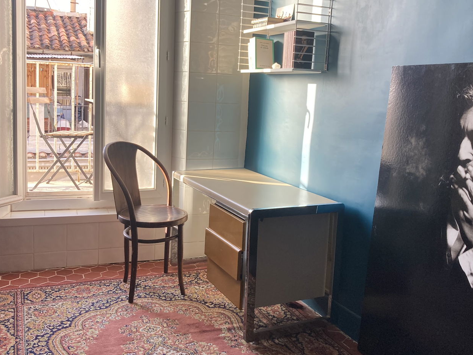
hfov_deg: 51.3
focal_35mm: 36
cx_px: 227
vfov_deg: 39.6
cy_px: 161
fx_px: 492
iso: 50
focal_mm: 3.99
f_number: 1.8
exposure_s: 1/121
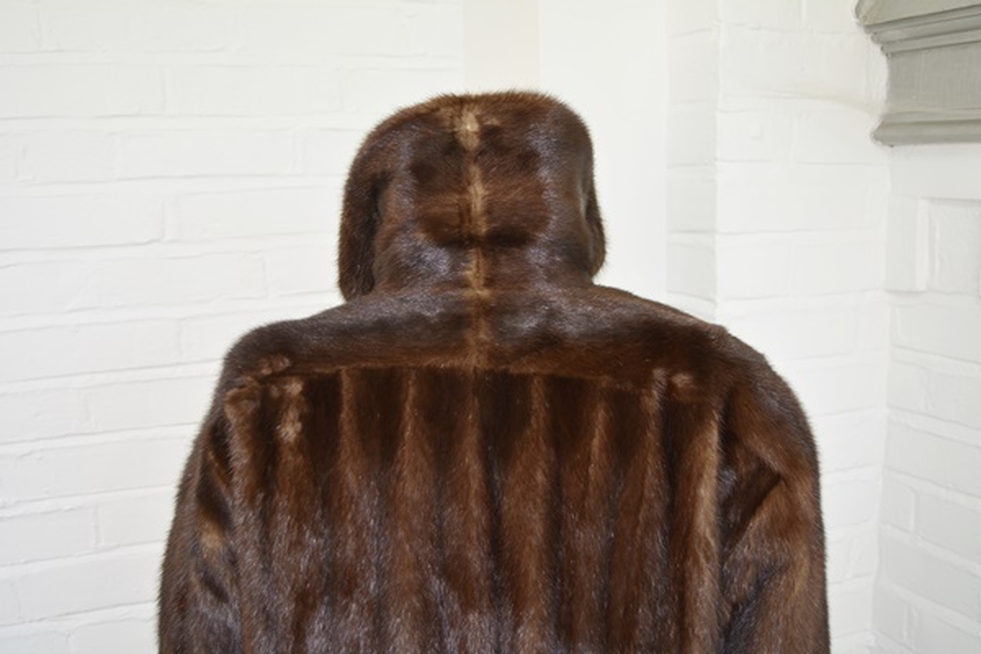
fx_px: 981
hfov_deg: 53.1
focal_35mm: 36
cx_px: 490
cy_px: 327
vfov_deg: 36.9
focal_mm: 24
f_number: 4
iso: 320
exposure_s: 1/125
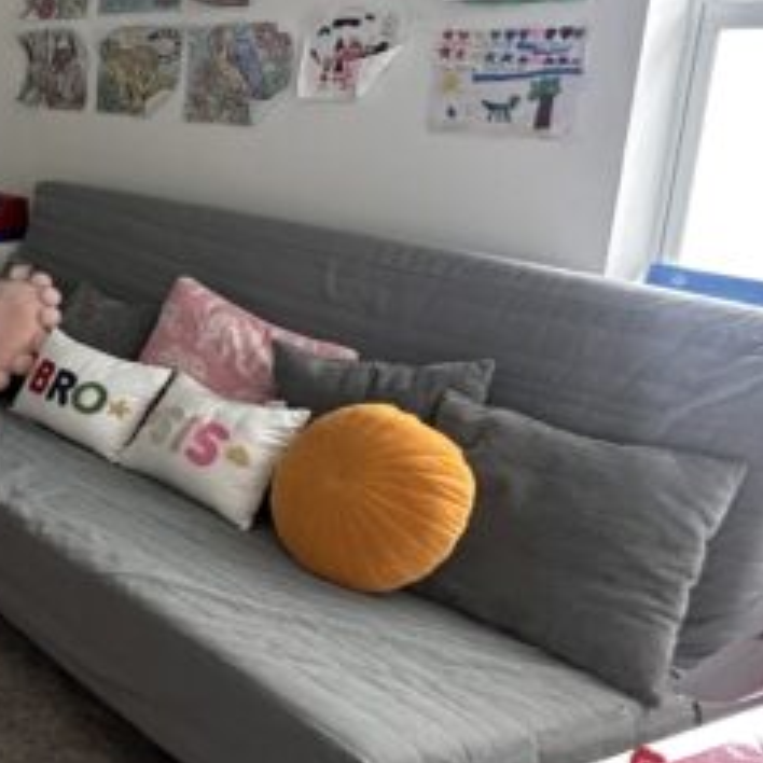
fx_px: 1047
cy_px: 265
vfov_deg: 39.6
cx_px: -307
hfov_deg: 29.3
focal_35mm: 42
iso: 320
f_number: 2.2
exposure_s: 1/69
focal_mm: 2.22
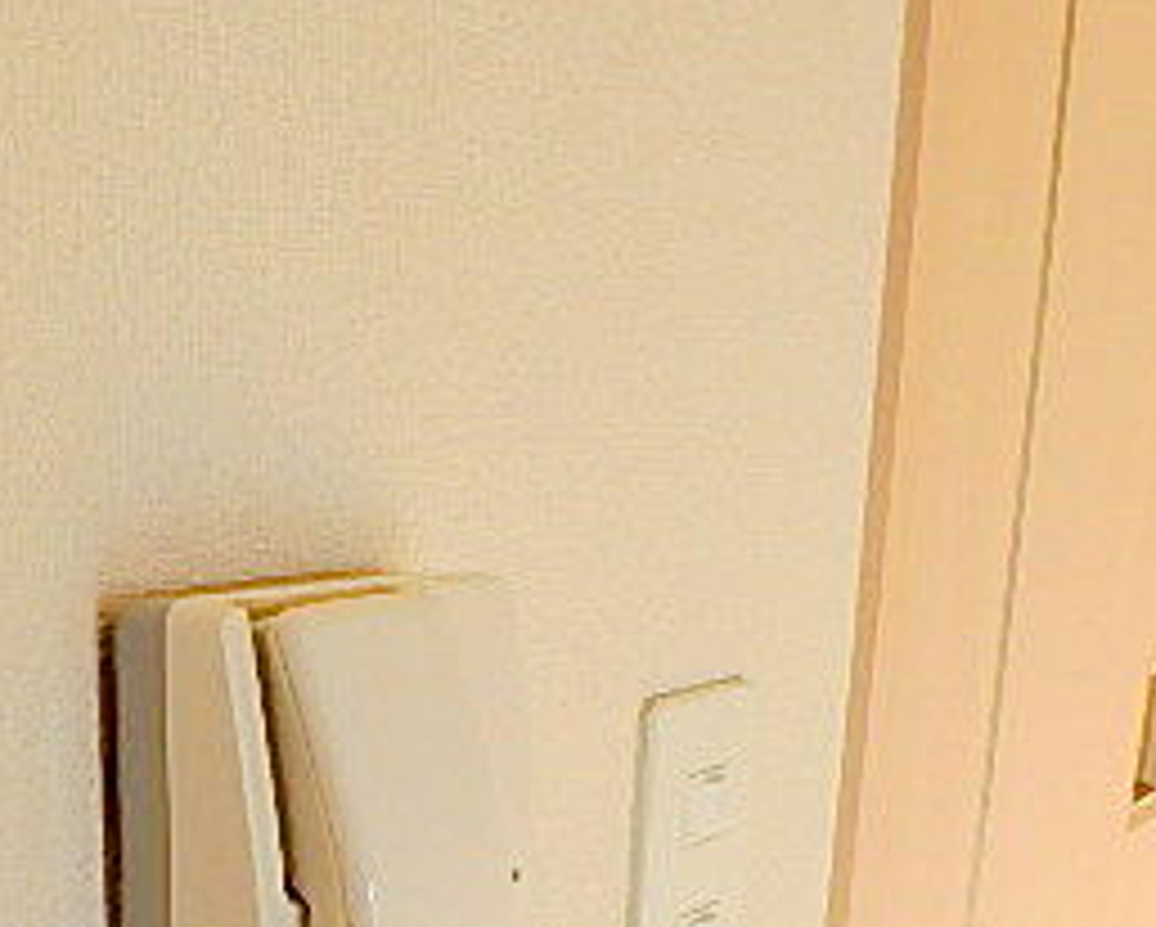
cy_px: 994
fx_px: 1746
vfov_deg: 27.4
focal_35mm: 51
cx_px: 387
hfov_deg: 36.3
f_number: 3.5
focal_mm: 3.7
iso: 125
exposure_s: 1/80
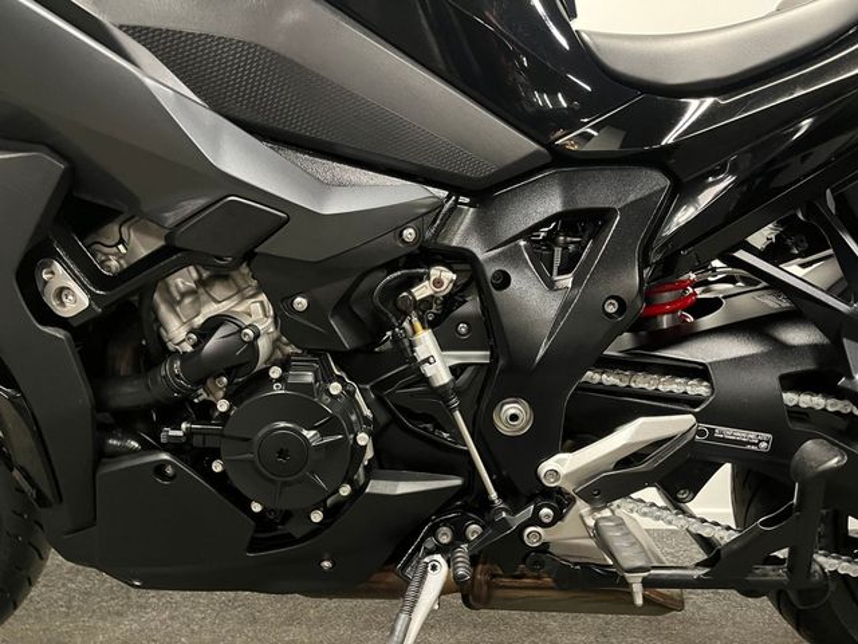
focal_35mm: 26
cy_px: 322
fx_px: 644
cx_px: 429
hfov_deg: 67.3
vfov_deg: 53.1
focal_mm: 5.1
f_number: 1.6
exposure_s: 1/25
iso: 500
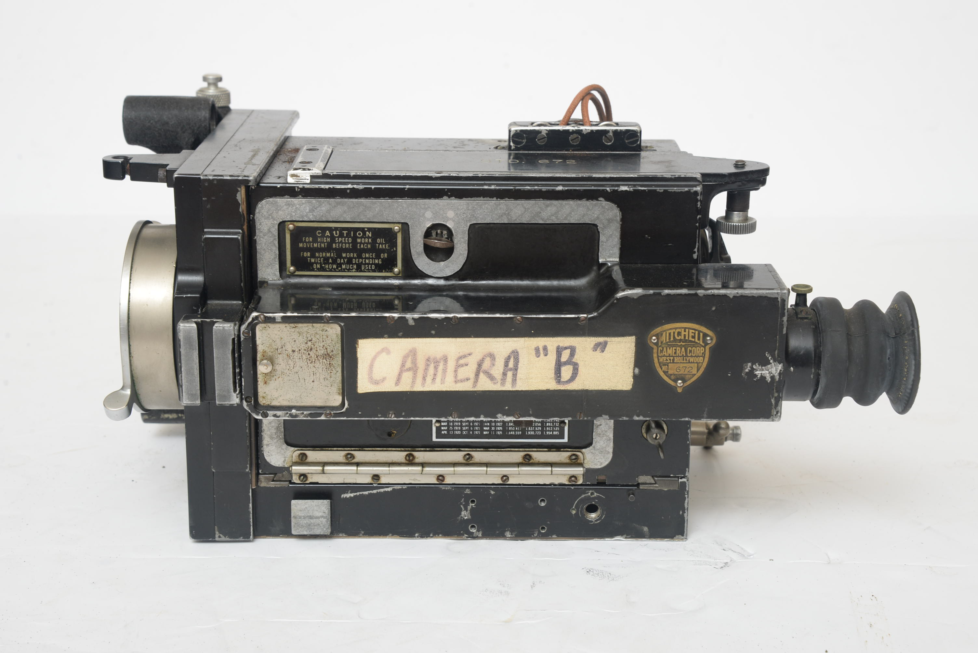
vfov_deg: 20.9
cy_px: 326
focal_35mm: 65
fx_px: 1766
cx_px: 489
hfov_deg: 30.9
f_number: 11
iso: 400
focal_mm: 65
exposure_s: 1/125
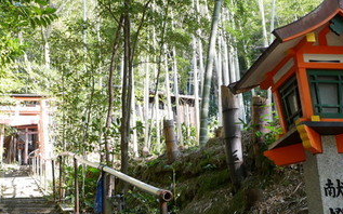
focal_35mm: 60
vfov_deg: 21.2
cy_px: 191
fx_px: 561
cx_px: 60
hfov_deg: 32.9
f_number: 2.8
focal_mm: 14
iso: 200
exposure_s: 1/160
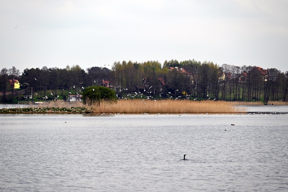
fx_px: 1360
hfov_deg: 12.1
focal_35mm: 170
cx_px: 144
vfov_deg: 8.1
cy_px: 96
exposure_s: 1/1000
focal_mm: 170
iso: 160
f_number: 5.6
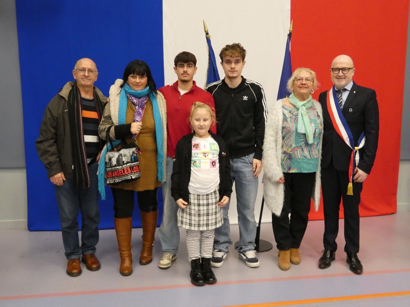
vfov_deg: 40.7
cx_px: 205
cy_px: 154
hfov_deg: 52.6
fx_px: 415
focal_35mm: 35
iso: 1000
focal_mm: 6.2
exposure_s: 1/80
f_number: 3.4
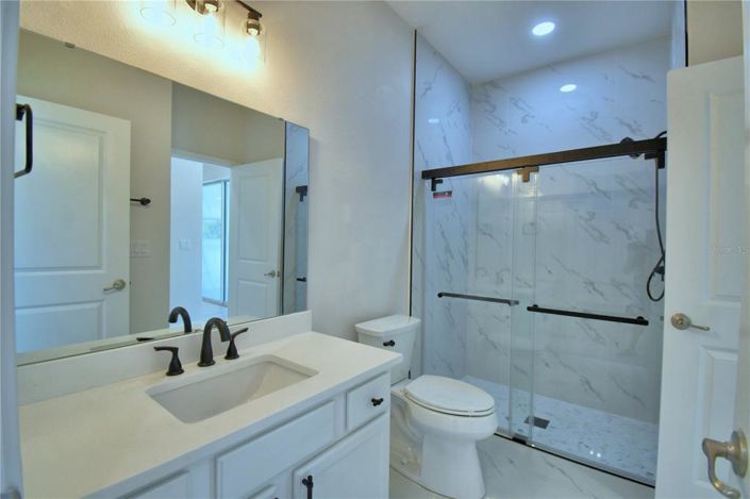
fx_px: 312
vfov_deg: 77.2
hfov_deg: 100.4
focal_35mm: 15
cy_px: 250
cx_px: 375
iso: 400
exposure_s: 1/125
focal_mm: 10
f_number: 4.5
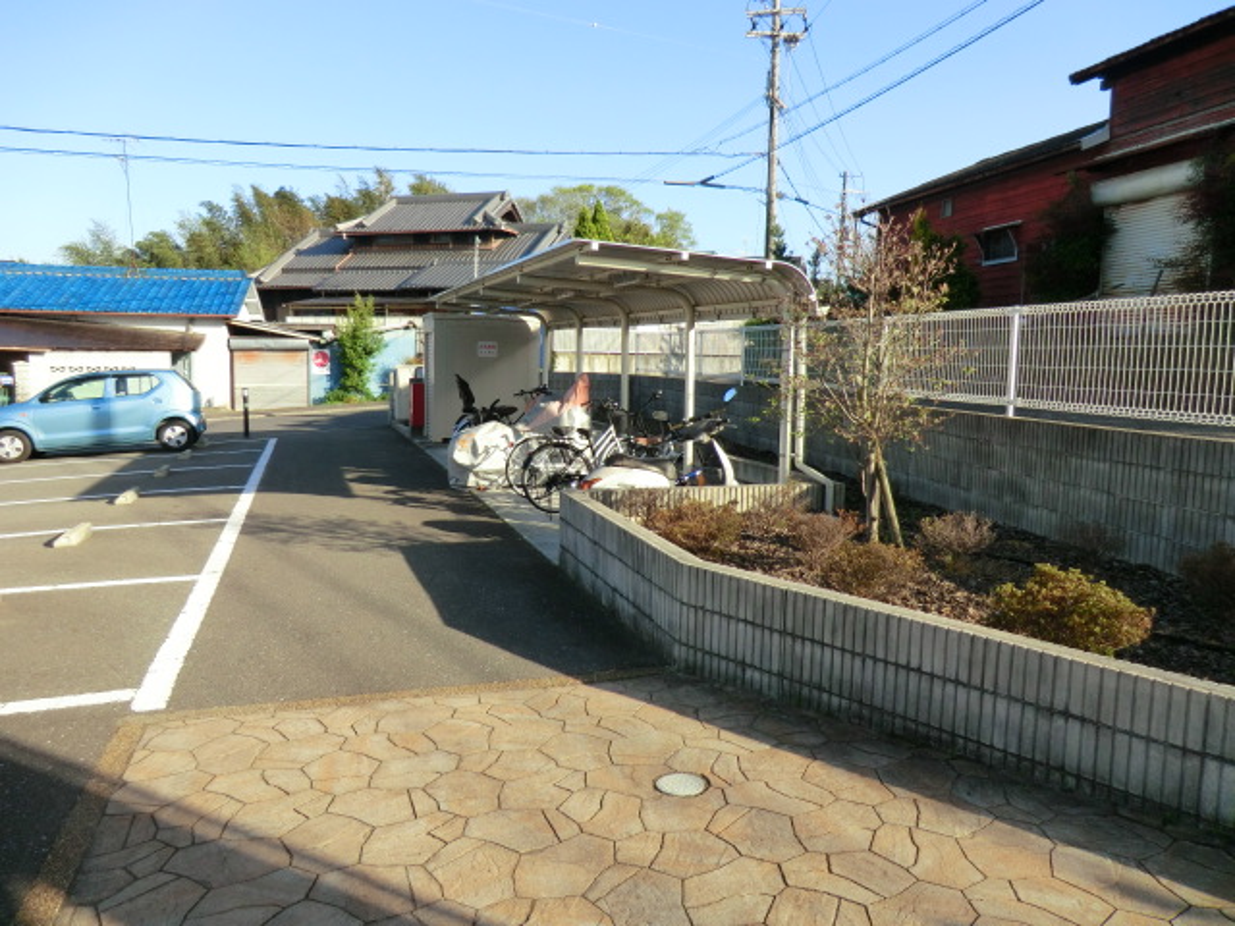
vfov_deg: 56.8
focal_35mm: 24
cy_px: 463
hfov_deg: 71.6
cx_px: 618
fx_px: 856
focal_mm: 4.3
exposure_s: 1/400
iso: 80
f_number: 3.2
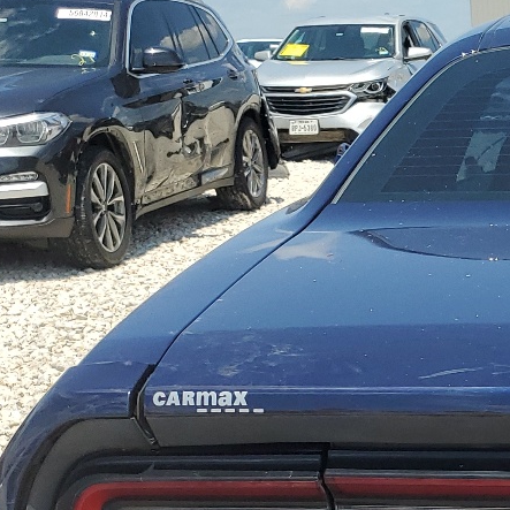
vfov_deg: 20.4
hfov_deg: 18.4
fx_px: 1383
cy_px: 484
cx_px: 777
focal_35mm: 83
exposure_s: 1/3333
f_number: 1.5
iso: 50
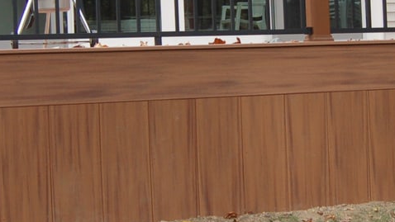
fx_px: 932
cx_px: 248
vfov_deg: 13.6
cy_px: 56
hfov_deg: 23.9
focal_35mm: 89
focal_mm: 18
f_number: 3.5
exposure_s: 1/500
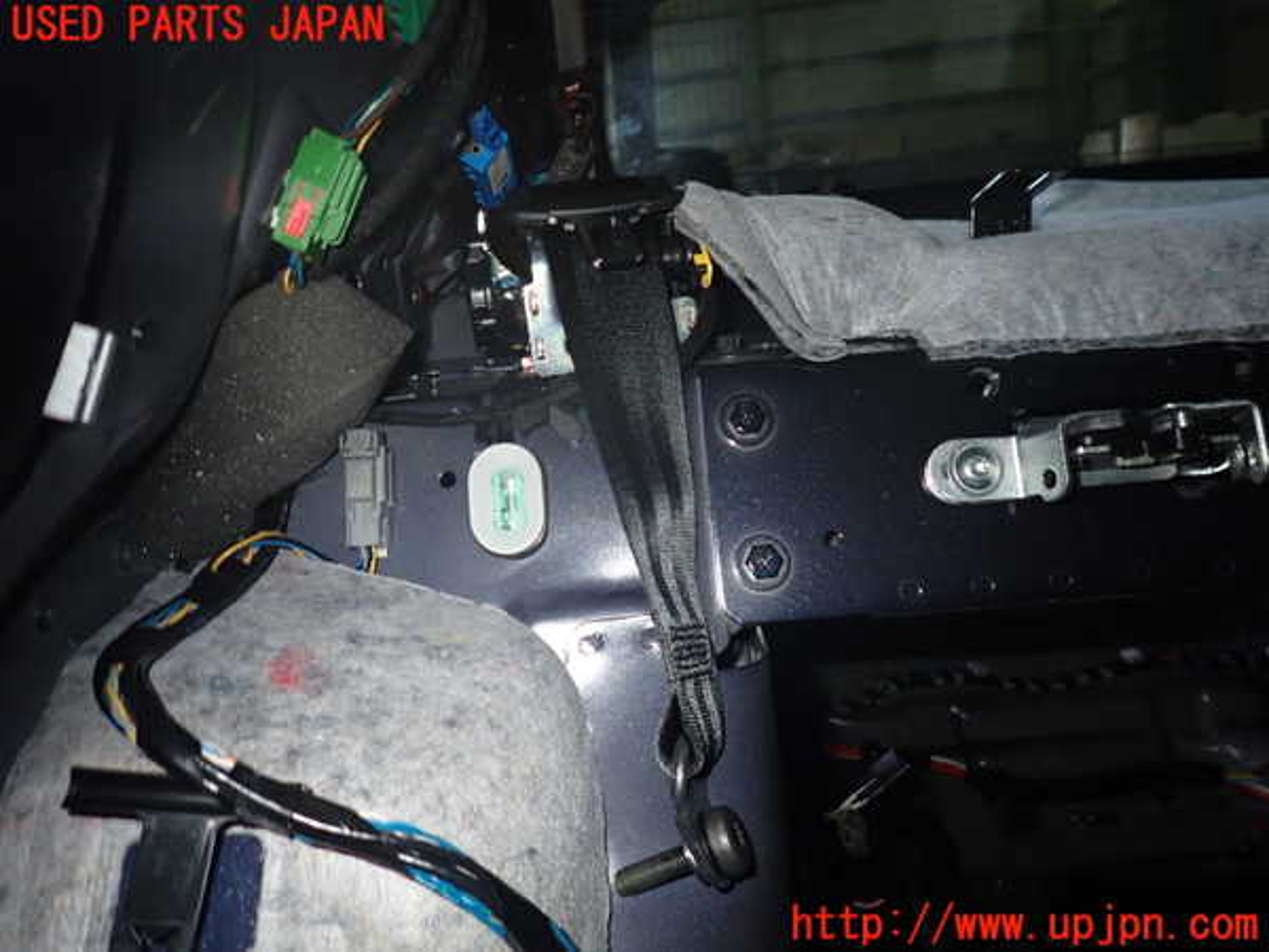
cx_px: 634
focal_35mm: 25
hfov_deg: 69.4
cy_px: 476
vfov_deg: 54.9
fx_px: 916
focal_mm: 4.5
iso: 250
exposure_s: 1/30
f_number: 5.6
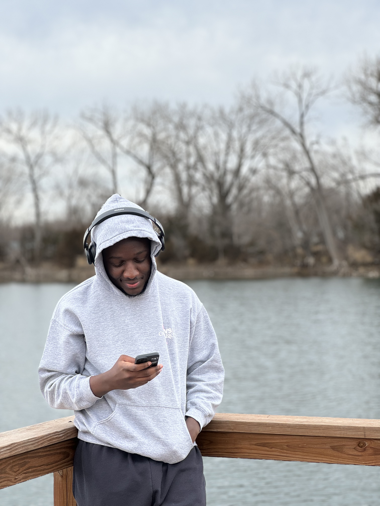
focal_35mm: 77
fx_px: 1127
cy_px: 253
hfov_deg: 19.1
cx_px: 190
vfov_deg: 25.3
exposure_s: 1/141
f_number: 2.8
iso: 25
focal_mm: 9
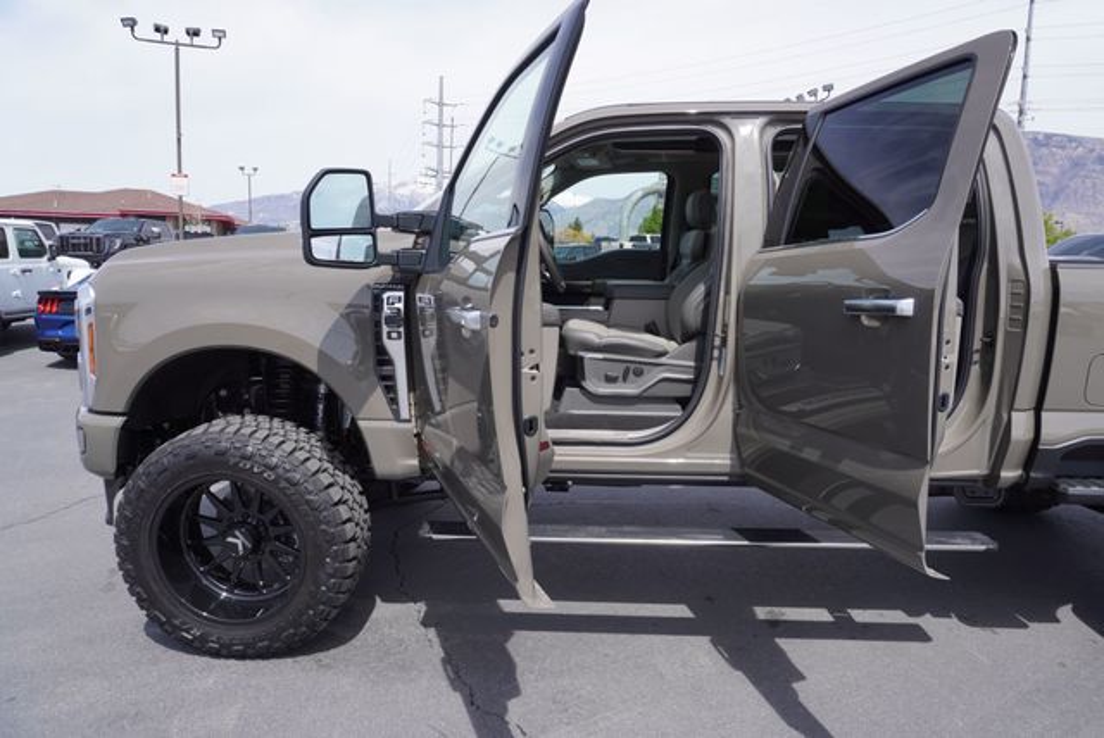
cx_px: 552
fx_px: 737
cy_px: 369
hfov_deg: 73.7
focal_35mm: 24
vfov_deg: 53.2
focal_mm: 16
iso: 100
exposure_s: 1/200
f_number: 8
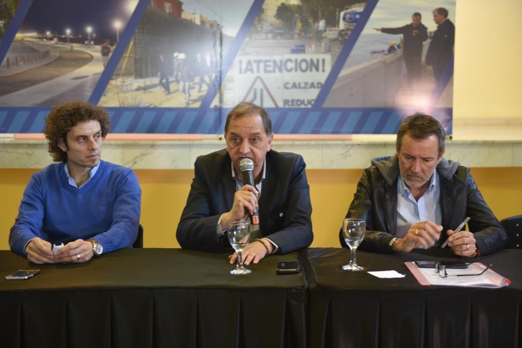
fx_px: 798
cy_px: 174
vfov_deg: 24.6
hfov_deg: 36.2
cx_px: 261
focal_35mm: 55
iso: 250
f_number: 2.8
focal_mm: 55
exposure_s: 1/25
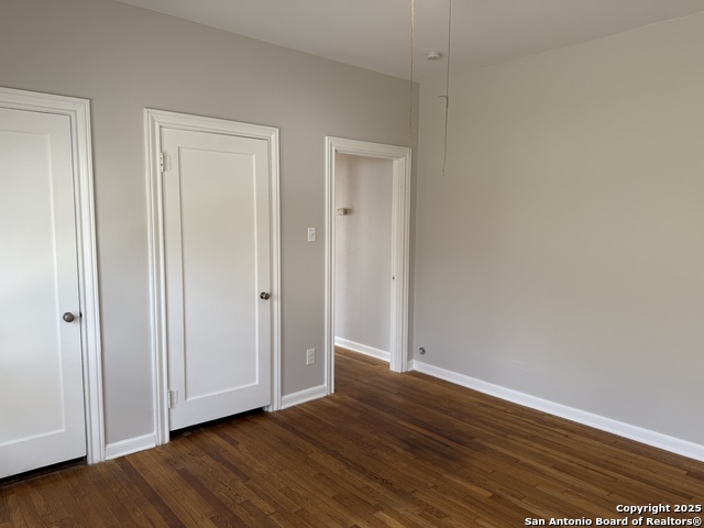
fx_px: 488
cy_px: 264
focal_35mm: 24
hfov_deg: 71.6
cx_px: 352
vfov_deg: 56.8
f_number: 1.78
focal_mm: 6.76
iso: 80
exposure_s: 1/121
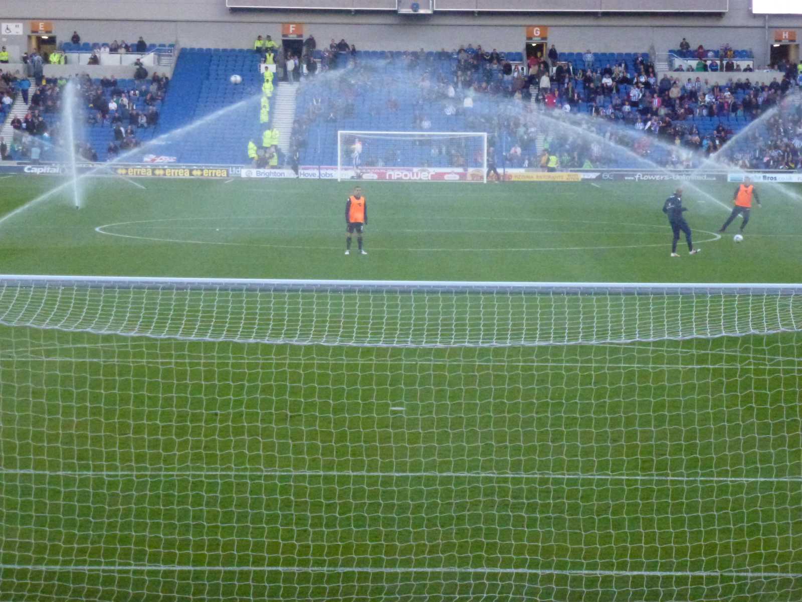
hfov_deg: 18.9
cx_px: 401
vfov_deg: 14.2
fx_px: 2410
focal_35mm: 104
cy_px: 301
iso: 1600
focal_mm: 18.7
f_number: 5
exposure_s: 1/250
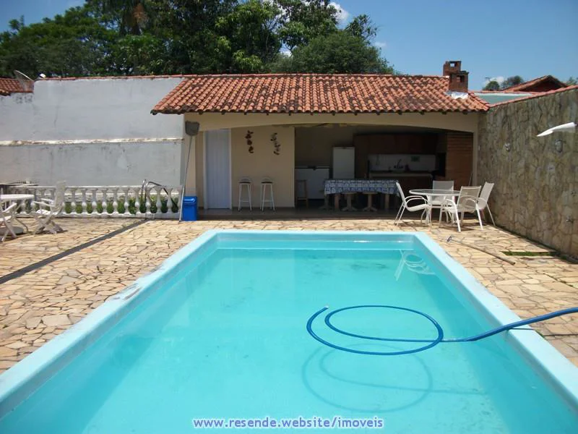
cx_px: 289
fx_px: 534
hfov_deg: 56.8
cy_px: 217
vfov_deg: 44.2
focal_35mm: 32
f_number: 8.8
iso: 80
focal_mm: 5.7
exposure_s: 1/250
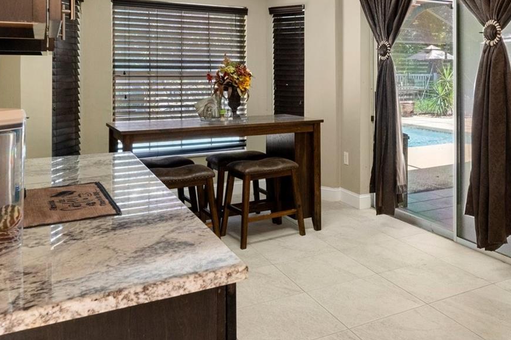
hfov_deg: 55.4
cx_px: 361
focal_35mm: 33
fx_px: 468
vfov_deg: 38.0
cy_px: 54
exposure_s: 1/3
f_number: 8
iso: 500
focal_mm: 12
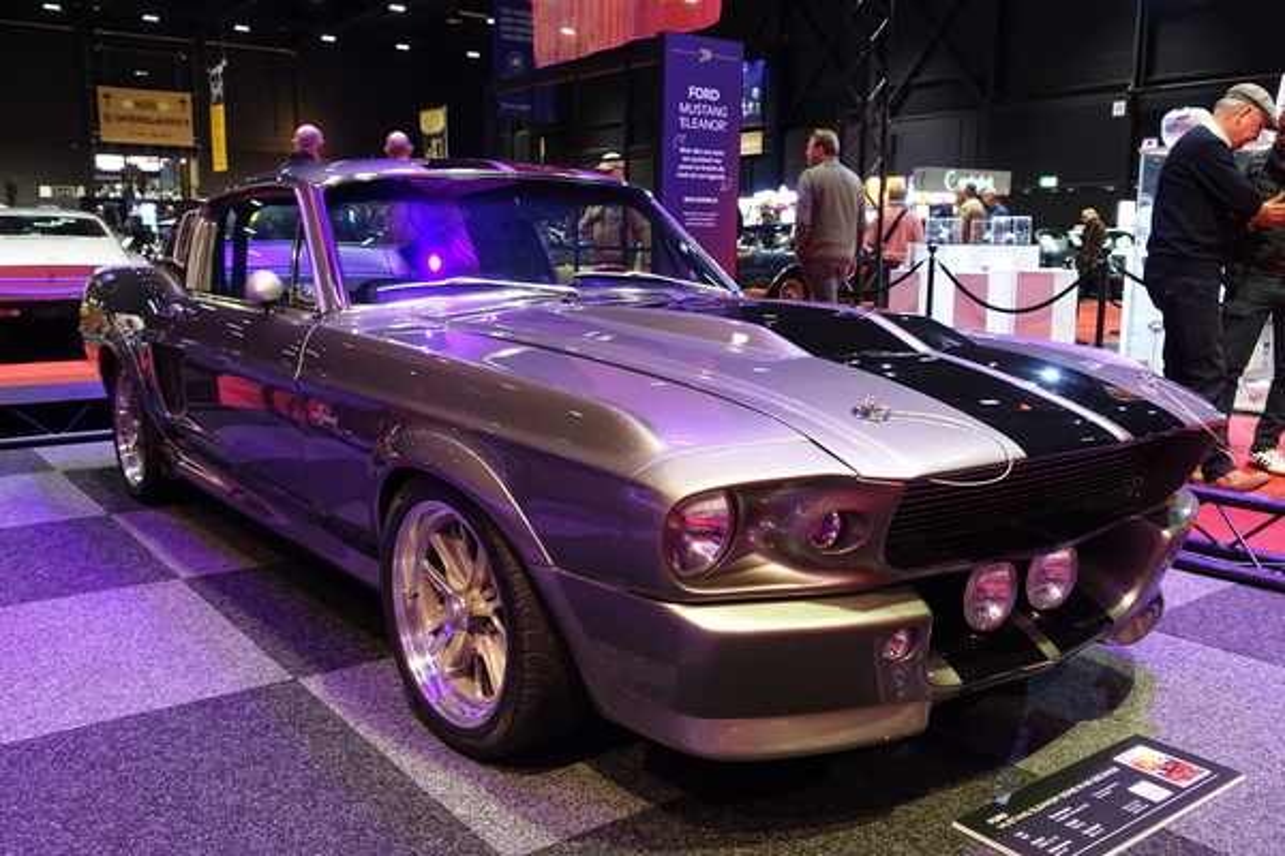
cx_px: 642
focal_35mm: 32
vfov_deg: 41.1
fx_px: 1142
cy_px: 428
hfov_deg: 58.7
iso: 500
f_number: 2.5
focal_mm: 11.56
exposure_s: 1/40
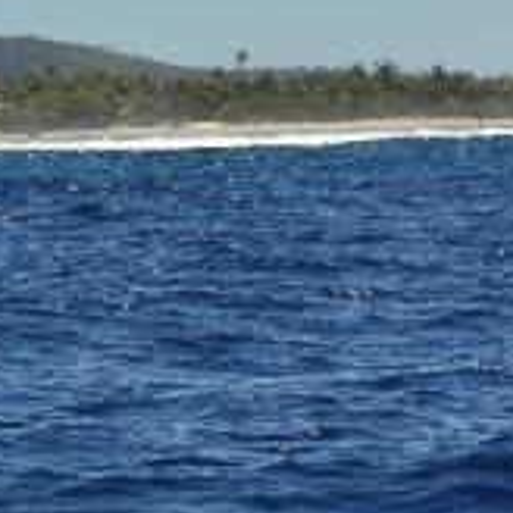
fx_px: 4577
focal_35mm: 273
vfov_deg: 6.4
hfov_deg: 6.1
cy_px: 25
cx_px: -723
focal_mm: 66
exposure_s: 1/500
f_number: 11
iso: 200
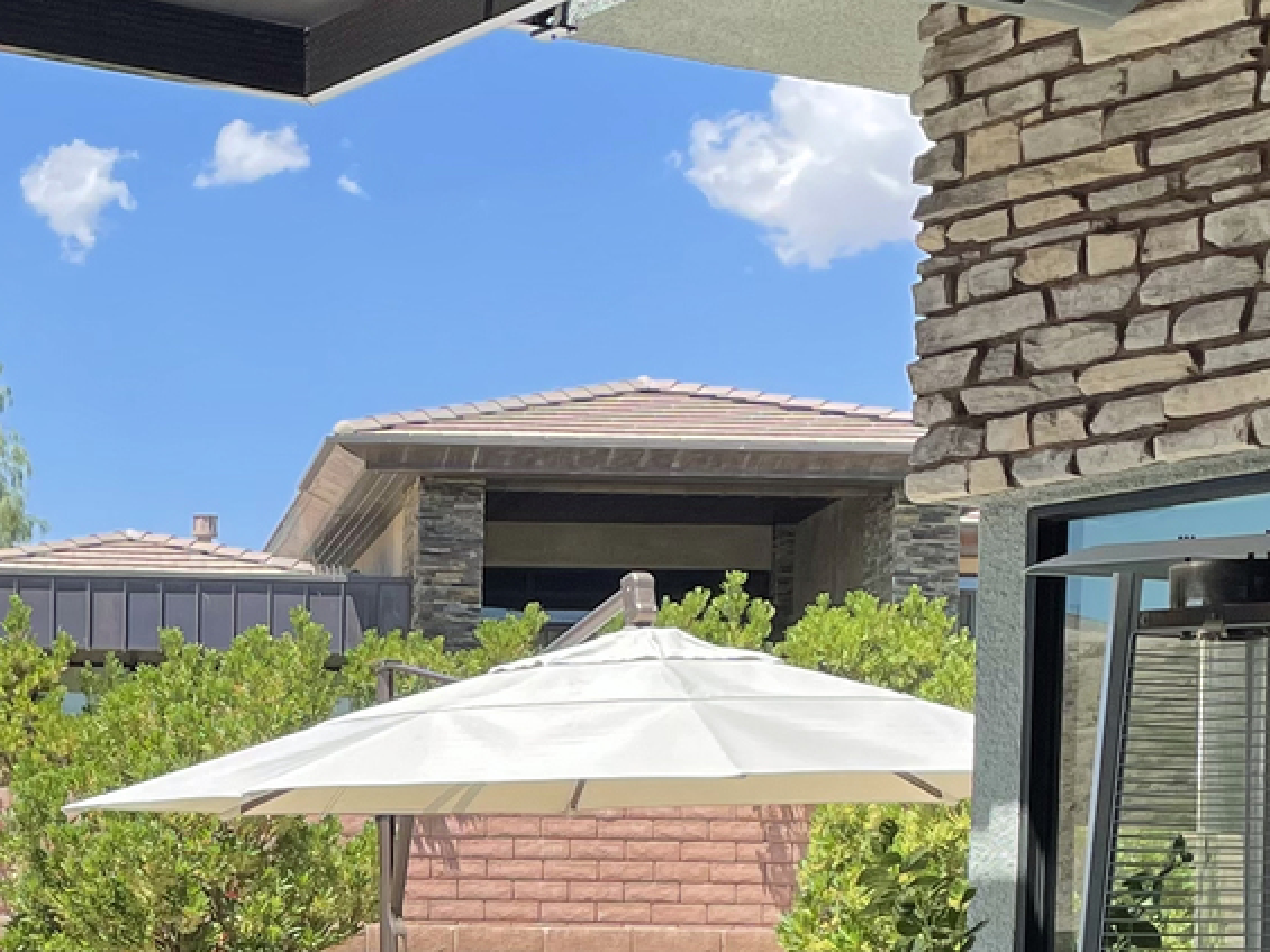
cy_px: 1089
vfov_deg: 15.6
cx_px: 148
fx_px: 3376
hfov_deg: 20.9
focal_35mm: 92
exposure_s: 1/1949
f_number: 1.6
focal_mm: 4.2
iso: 32
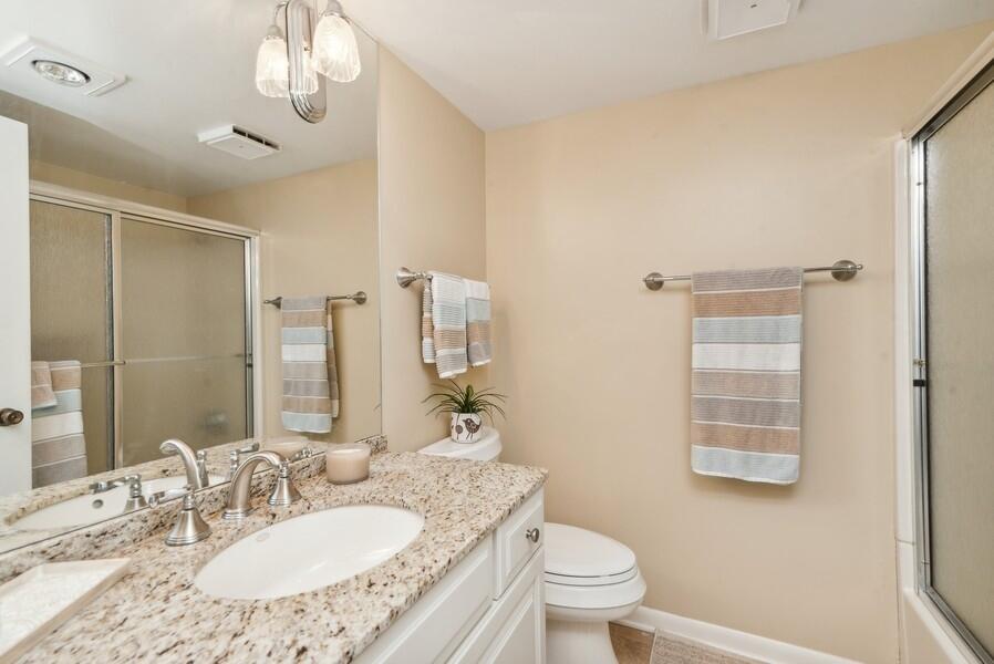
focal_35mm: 16
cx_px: 497
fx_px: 442
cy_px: 332
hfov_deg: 96.7
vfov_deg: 73.8
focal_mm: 16
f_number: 8
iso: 200
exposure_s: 1/15
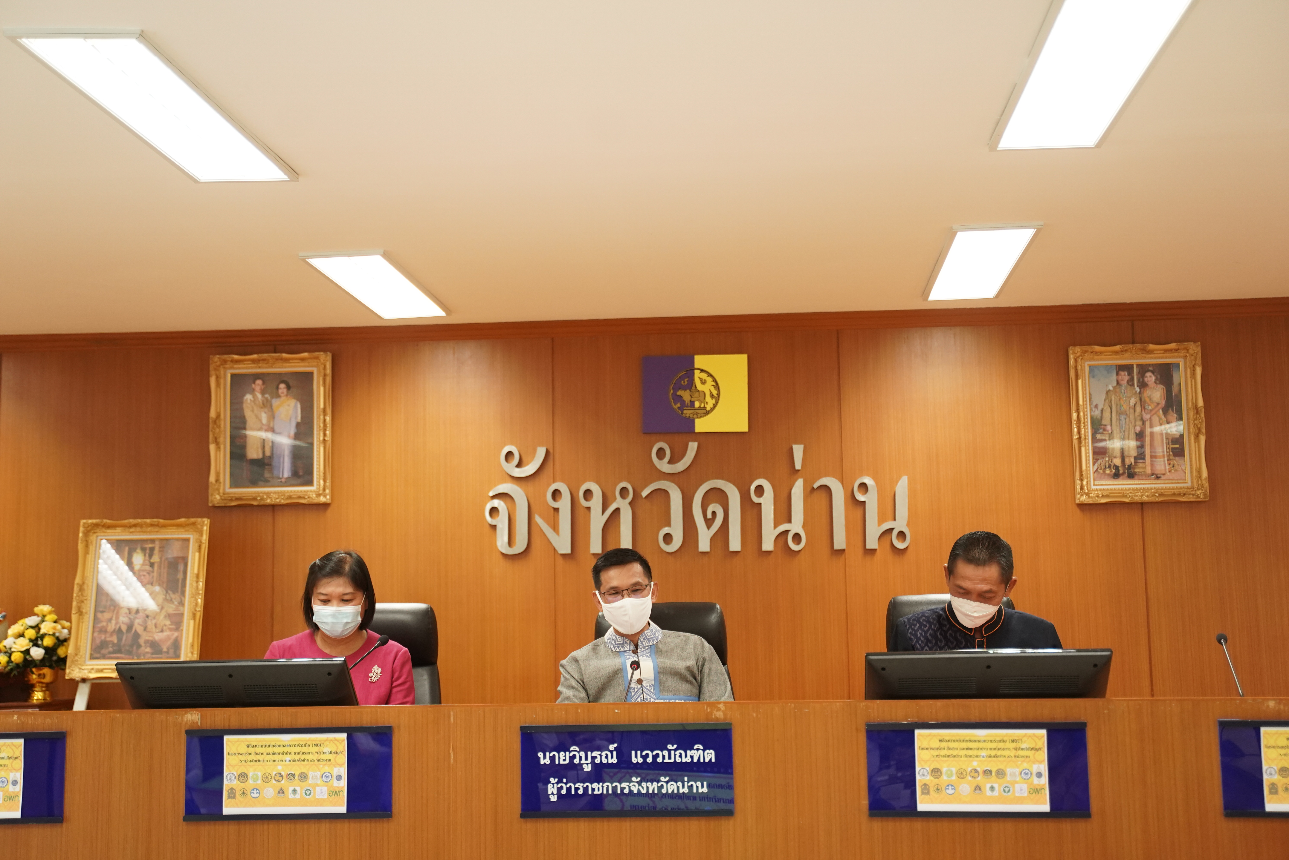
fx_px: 1683
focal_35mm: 47
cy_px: 430
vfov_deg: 28.6
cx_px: 644
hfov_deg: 41.9
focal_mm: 47
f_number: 2.8
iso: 2500
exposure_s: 1/320
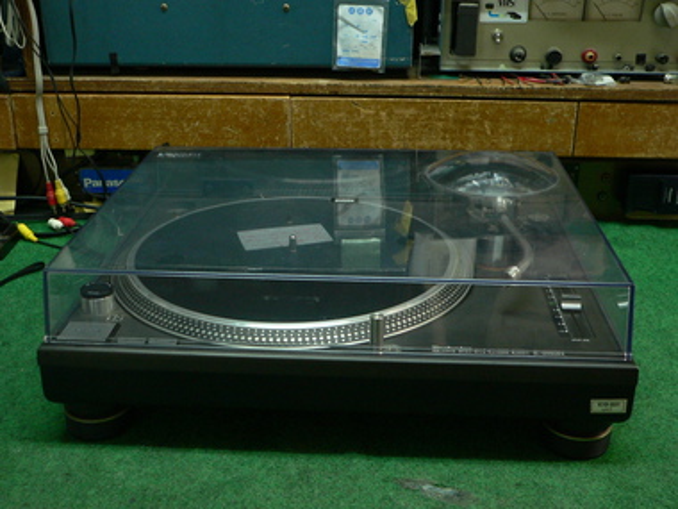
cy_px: 254
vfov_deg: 33.6
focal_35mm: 43
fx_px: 842
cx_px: 339
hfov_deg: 43.9
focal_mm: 7.1
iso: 200
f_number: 2.8
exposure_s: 1/15
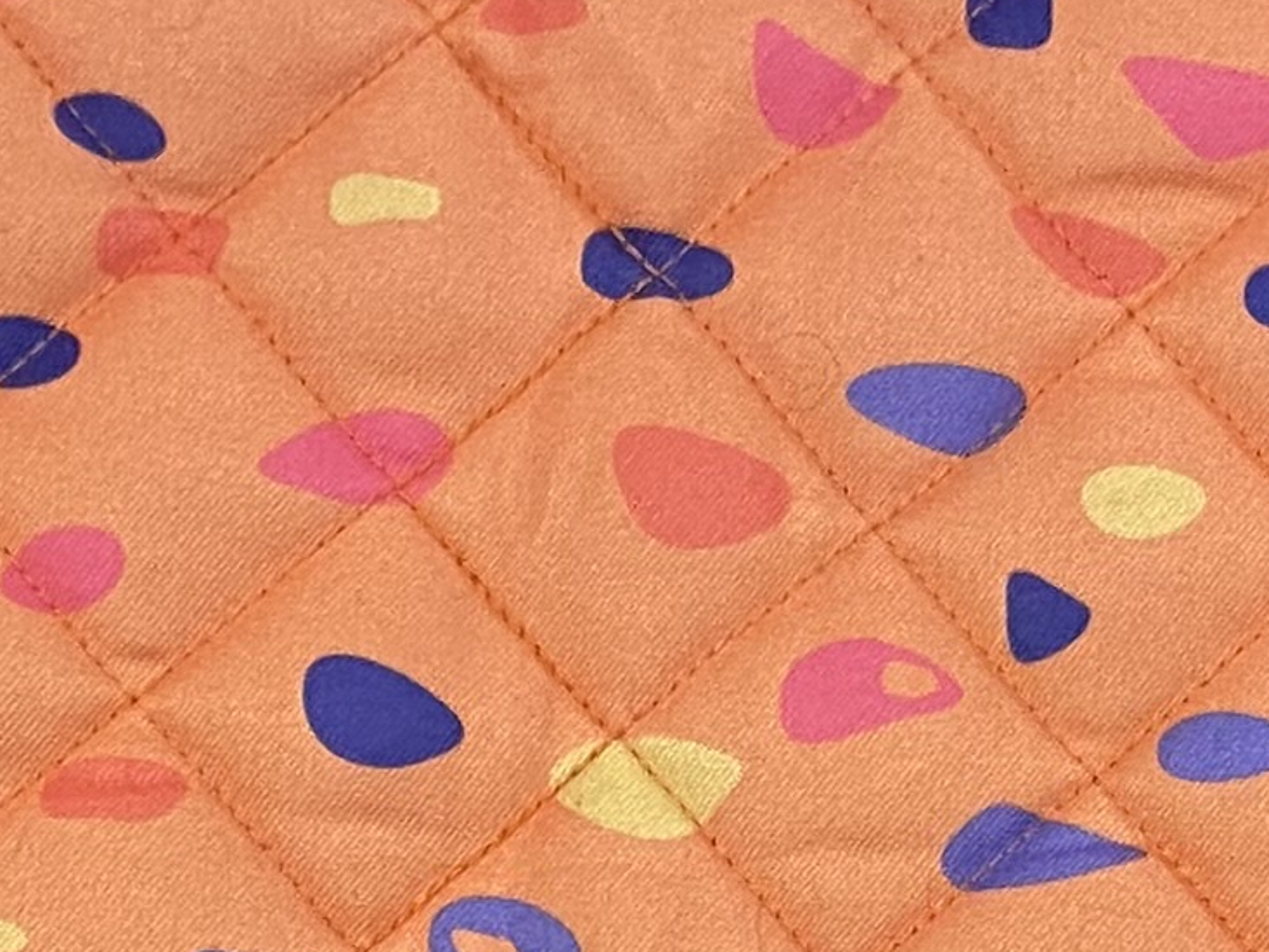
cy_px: 1487
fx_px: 5243
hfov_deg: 13.8
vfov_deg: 10.0
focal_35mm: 143
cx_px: 793
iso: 200
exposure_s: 1/50
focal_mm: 4.25
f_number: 1.8
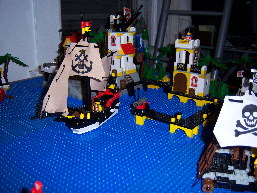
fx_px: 267
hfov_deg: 51.4
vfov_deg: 39.7
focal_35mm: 36
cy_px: 96
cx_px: 128
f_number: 2.8
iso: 80
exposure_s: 1/60
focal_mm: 7.5
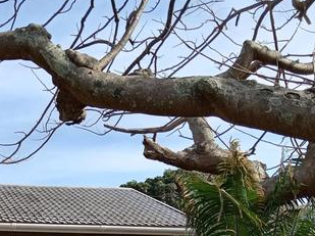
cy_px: 293
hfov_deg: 26.6
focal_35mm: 70
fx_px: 636
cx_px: 14
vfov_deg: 19.6
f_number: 1.8
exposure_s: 1/309
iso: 100
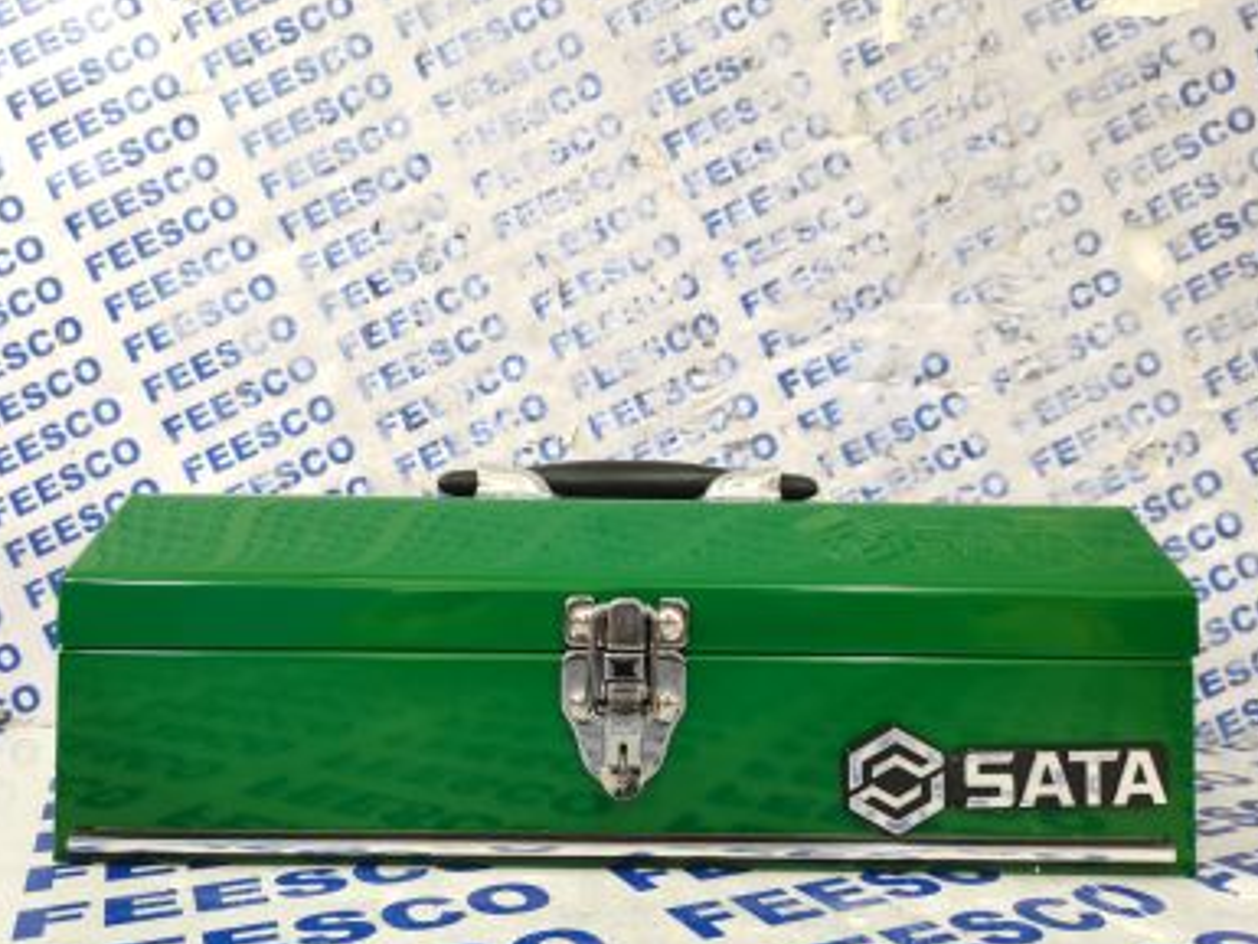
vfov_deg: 51.4
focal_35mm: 27
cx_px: 627
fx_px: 982
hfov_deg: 65.3
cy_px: 480
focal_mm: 5.58
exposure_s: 1/30
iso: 800
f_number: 1.8
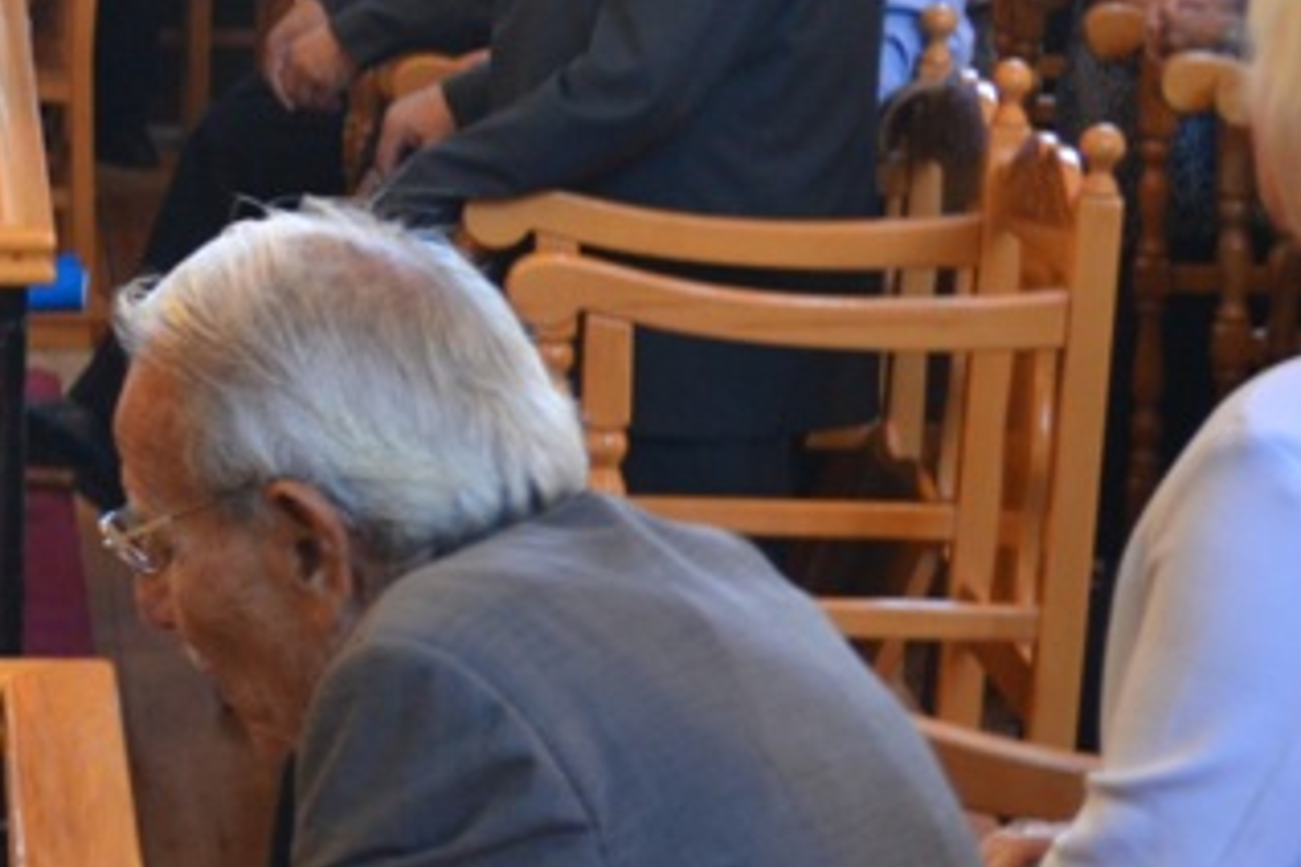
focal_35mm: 181
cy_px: -176
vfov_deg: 7.5
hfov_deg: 11.0
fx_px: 6541
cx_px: -597
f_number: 5.3
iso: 720
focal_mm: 40
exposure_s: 1/15
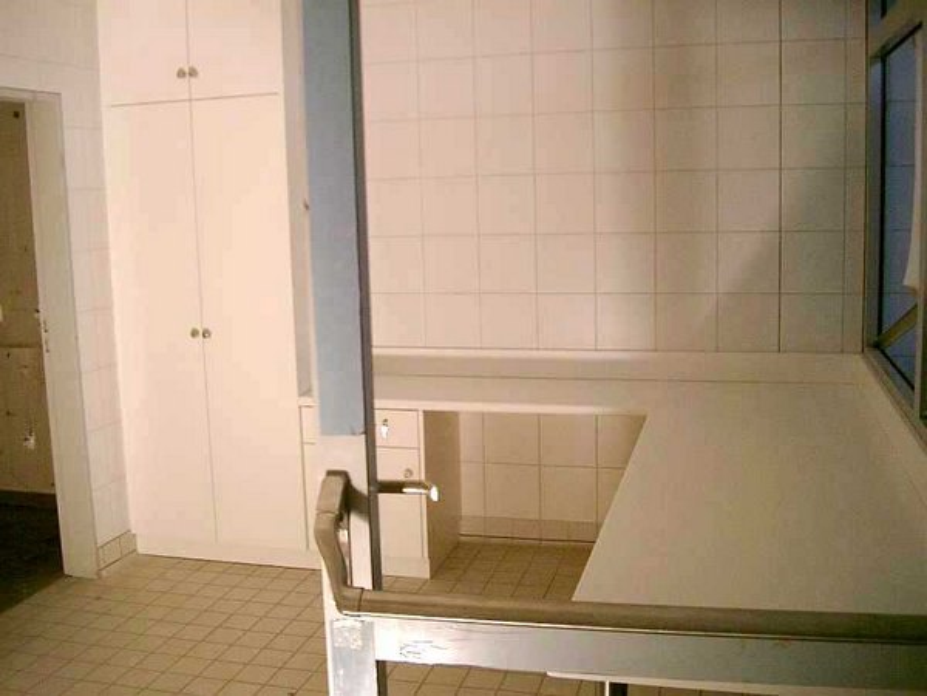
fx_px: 991
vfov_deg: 38.7
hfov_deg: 50.1
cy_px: 348
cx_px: 464
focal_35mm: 37
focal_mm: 7.6
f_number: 2.6
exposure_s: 1/125
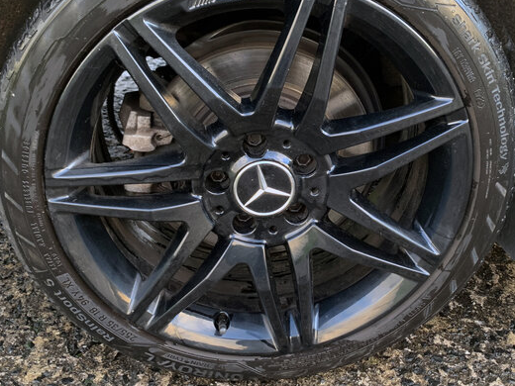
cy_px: 182
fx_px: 595
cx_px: 283
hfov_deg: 46.7
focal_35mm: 40
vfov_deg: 35.9
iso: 320
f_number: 1.8
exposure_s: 1/60
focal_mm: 4.25
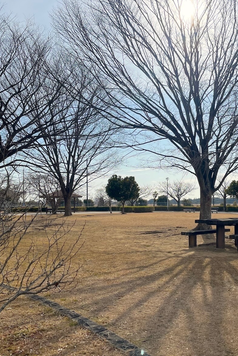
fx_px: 367
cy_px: 180
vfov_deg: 51.9
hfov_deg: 35.5
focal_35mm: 37
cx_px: 165
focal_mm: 5.1
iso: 50
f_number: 1.6
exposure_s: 1/9091
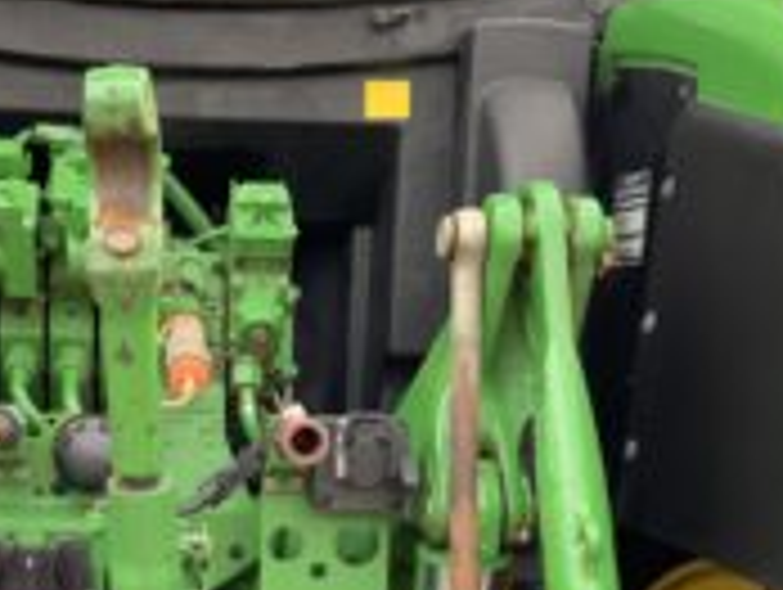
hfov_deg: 31.7
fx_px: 1359
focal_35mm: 60
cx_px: 212
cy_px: 545
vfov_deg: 23.7
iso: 50
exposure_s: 1/122
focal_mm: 3
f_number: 1.8
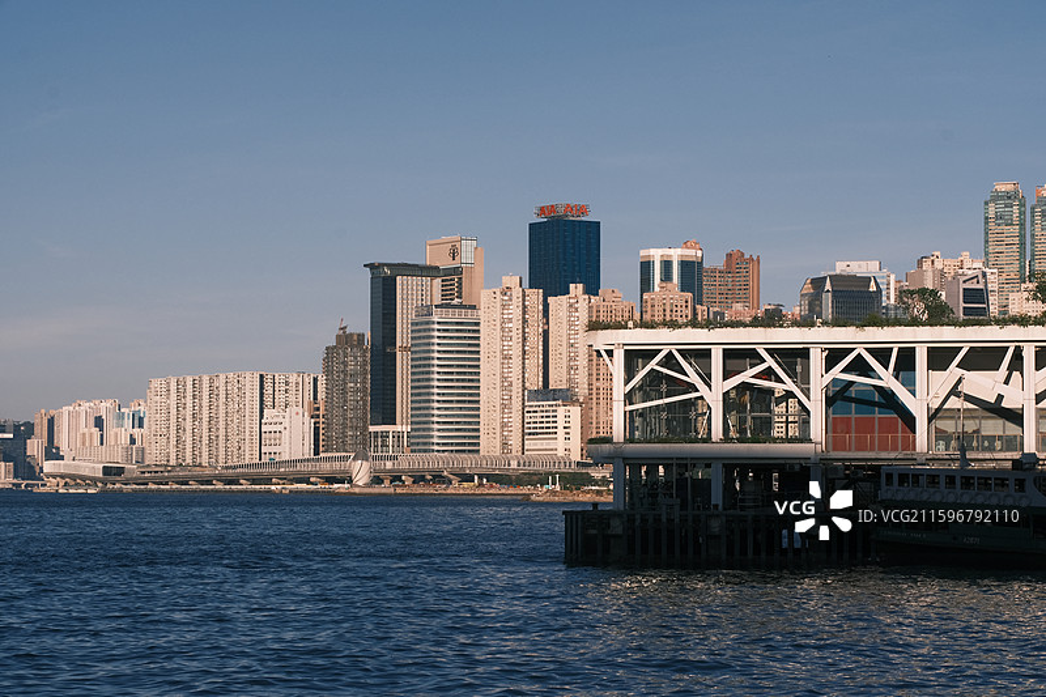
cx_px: 523
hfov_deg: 22.6
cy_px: 348
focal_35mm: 90
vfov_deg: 15.2
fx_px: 2614
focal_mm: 59.9
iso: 125
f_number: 14
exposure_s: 1/125
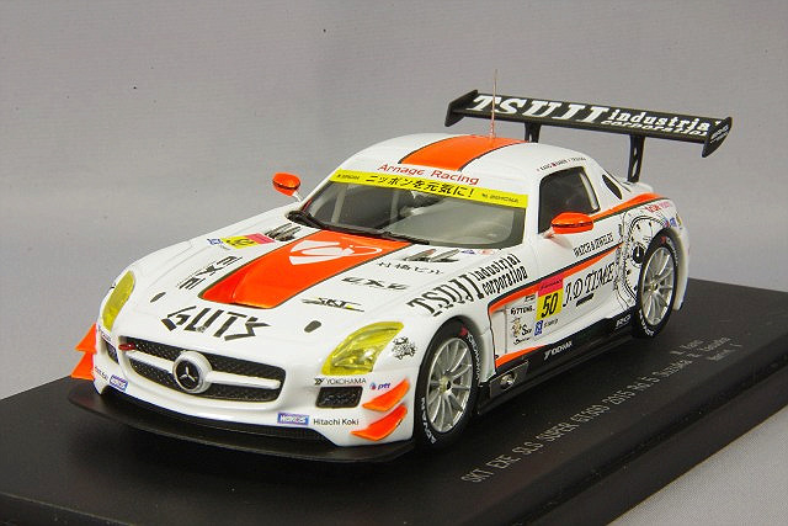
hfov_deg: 18.3
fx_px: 2452
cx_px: 394
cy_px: 263
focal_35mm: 112
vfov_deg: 12.2
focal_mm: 75
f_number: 32
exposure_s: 1/1.67
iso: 400
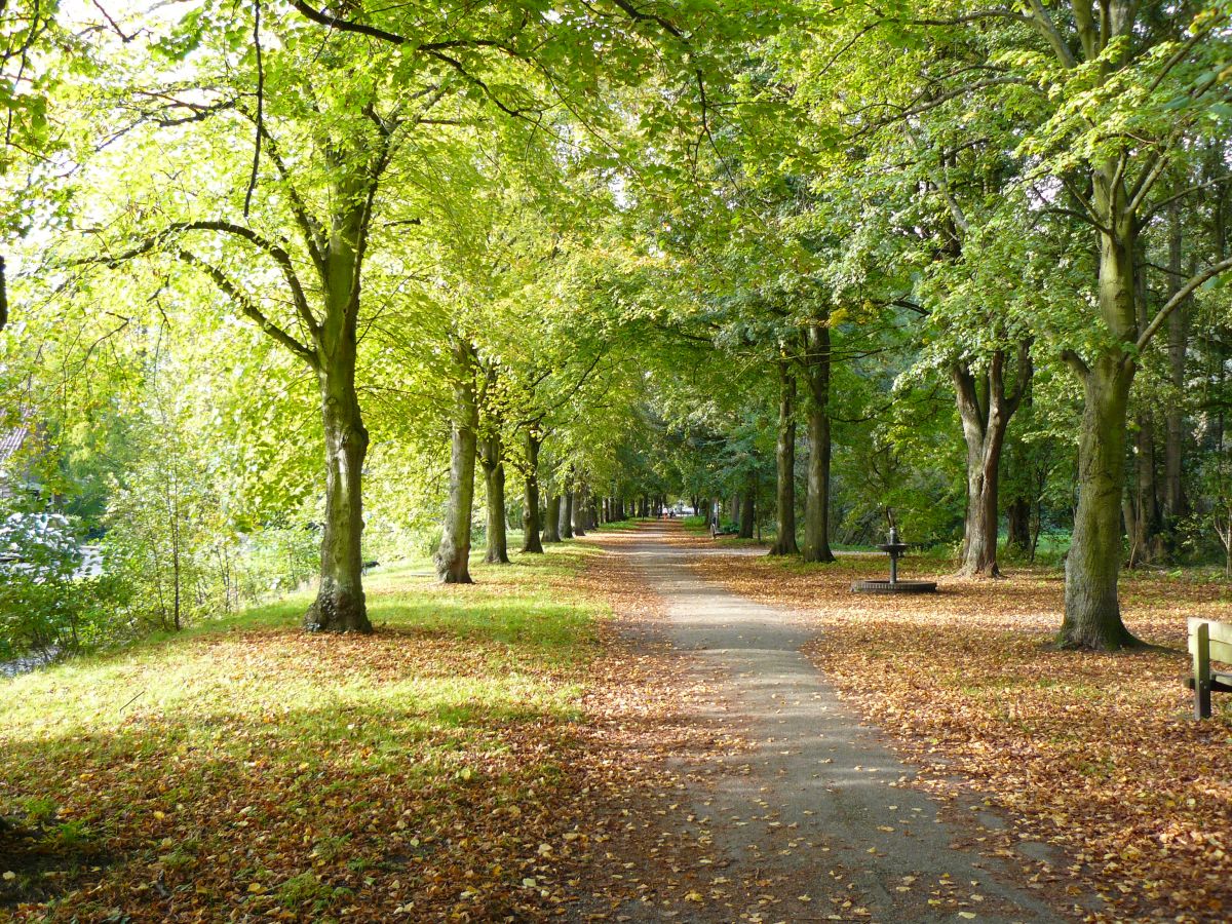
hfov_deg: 51.4
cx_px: 616
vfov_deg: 39.7
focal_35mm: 36
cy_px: 462
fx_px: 1281
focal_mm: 6
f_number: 2.8
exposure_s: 1/60
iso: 100
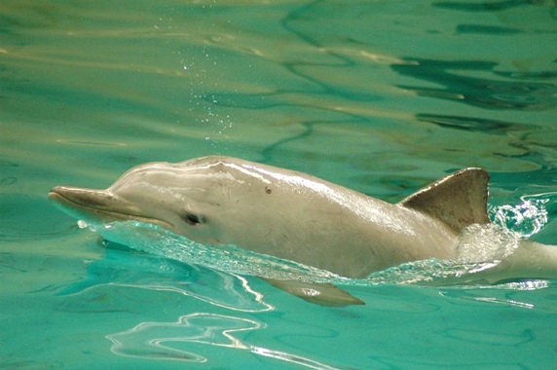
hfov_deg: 5.5
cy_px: 185
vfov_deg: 3.7
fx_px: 5795
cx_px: 278
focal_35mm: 375
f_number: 5.6
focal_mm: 250
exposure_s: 1/500
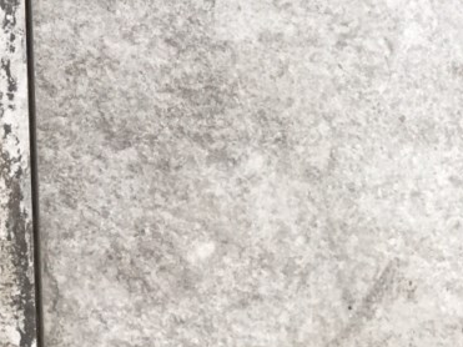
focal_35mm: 125
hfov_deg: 14.4
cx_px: -301
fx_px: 1671
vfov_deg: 11.4
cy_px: -171
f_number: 2.2
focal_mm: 4.15
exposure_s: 1/100
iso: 40
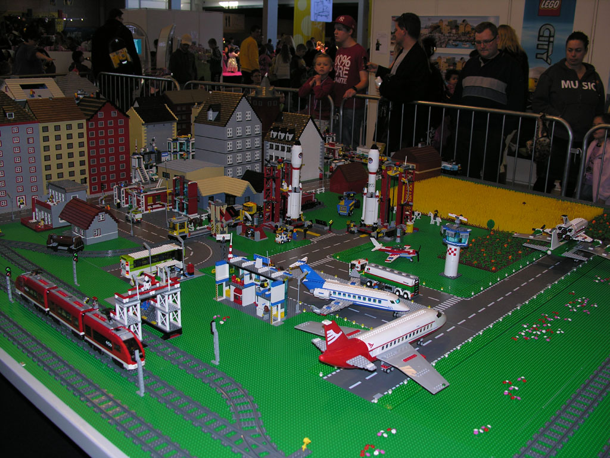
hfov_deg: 52.6
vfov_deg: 40.7
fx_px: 617
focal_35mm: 35
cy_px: 229
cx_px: 305
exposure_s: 1/60.1
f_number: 2.8
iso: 50
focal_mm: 8.9
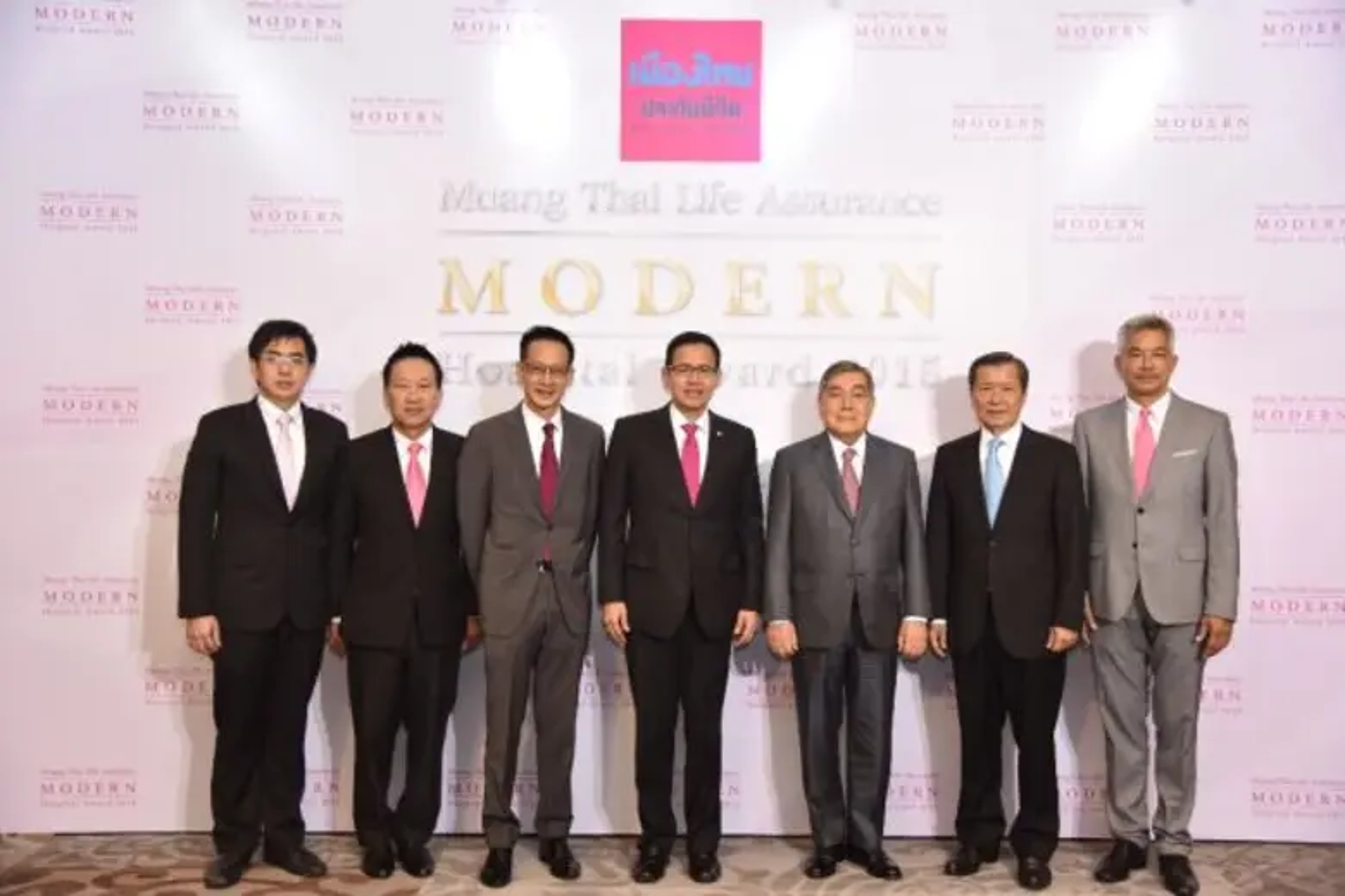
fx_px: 1420
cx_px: 672
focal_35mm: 38
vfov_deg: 35.1
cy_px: 448
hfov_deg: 50.7
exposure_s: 1/80
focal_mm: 38
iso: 1000
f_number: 4
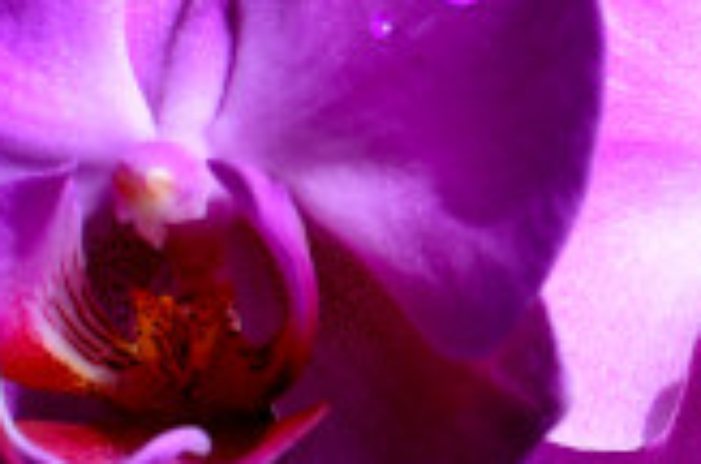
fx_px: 4395
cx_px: 929
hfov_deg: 9.0
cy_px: 131
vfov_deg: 6.0
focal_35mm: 226
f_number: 7.1
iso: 400
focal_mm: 35
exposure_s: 1/200
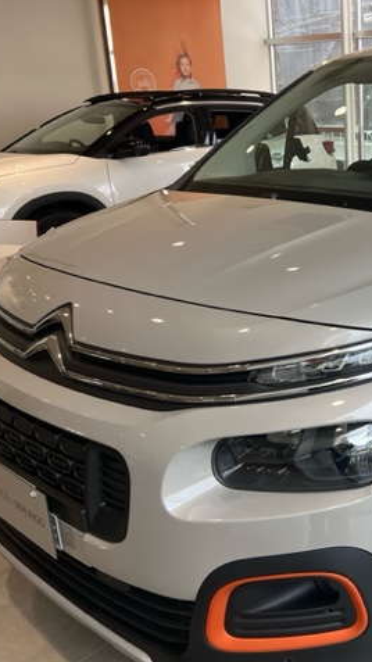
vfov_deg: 52.8
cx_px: 425
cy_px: 330
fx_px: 667
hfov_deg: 28.0
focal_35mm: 38
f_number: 1.5
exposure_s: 1/473
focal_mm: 5.7
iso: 50
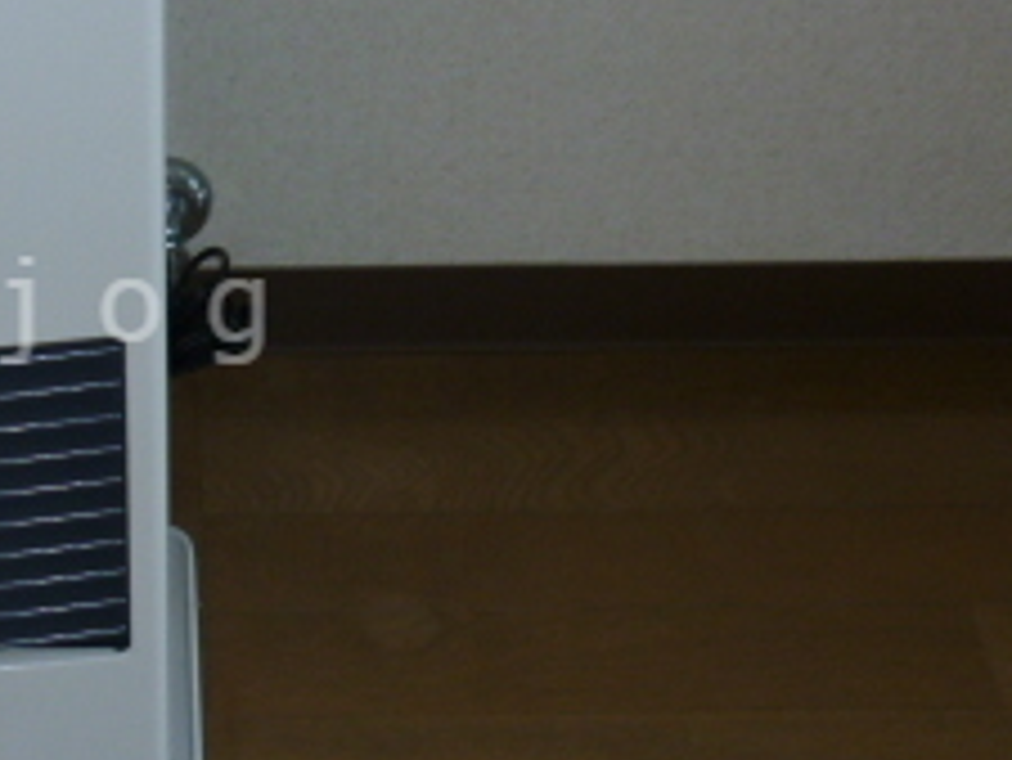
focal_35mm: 94
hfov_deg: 20.2
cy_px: 310
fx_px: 2750
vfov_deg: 15.7
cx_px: -18
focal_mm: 5.5
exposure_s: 1/80
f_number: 2.8
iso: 100
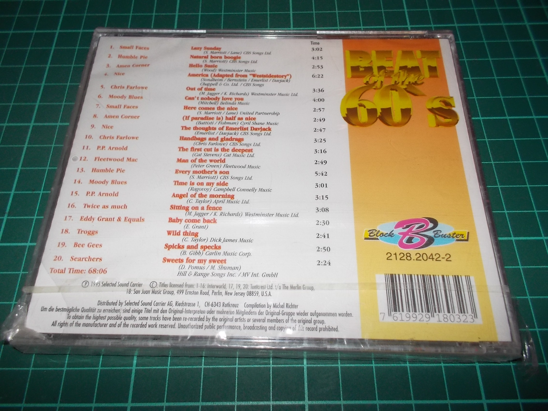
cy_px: 206
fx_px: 459
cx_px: 274
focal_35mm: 29
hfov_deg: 61.7
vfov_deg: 48.2
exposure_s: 1/30
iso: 200
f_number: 3.3
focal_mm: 4.1
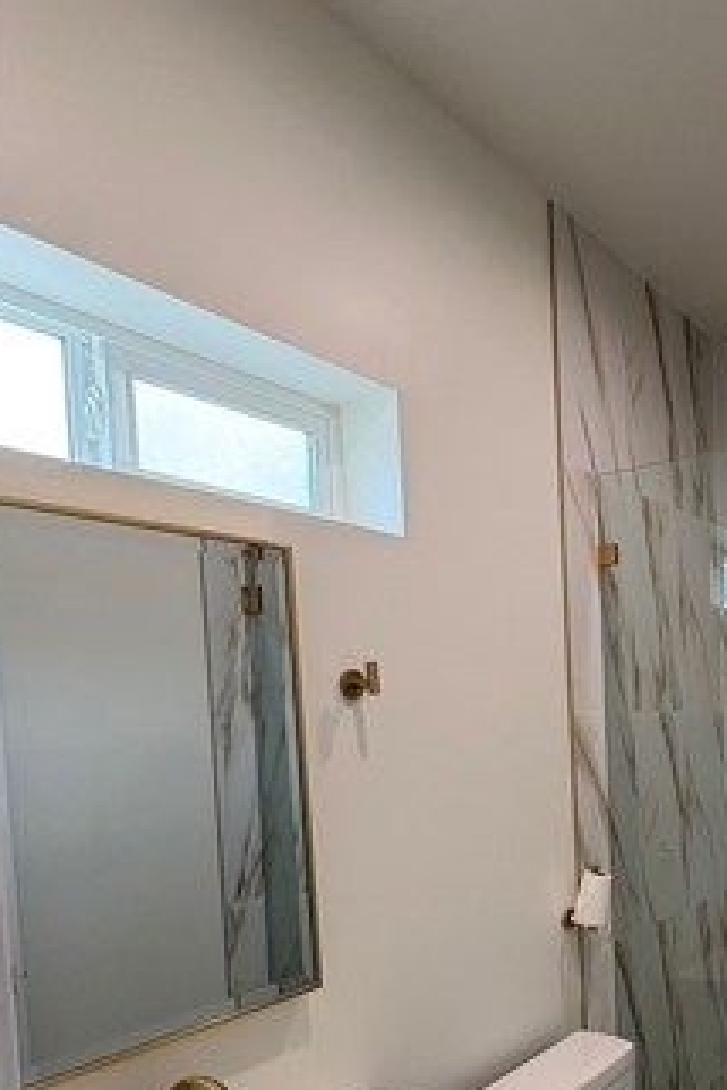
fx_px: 878
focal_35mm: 29
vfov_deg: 61.0
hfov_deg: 41.4
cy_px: 781
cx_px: 656
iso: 100
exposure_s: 1/99
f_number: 2.2
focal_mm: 2.22
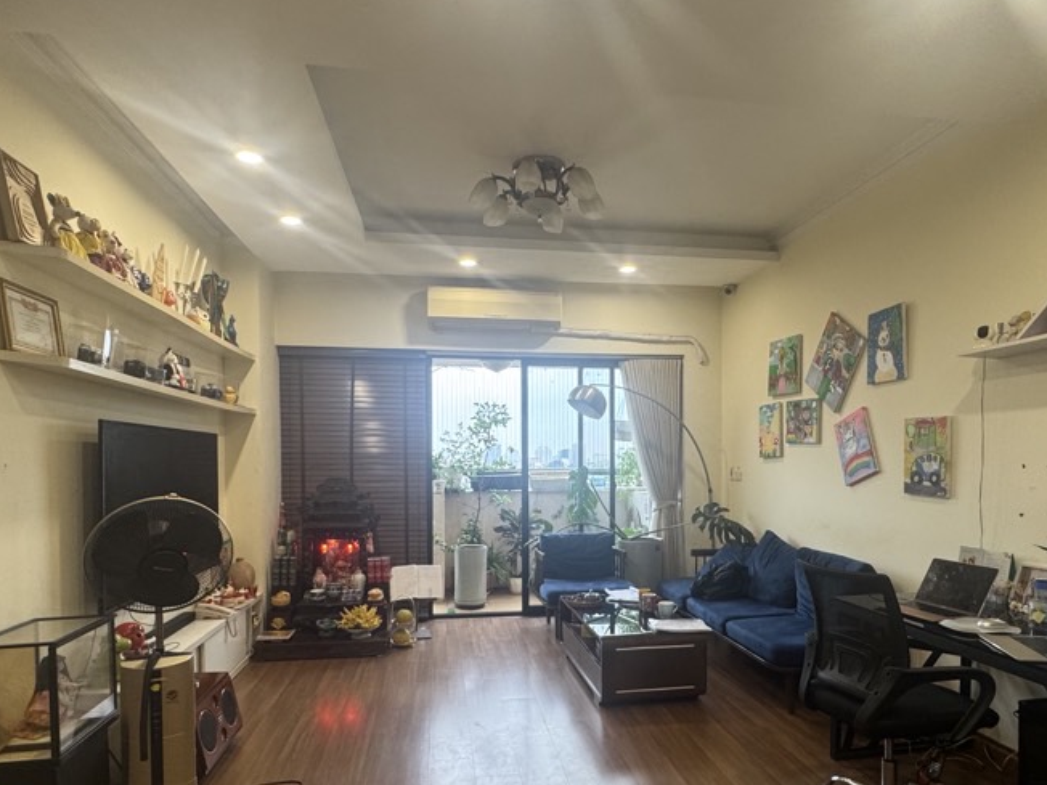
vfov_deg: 60.5
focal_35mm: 22
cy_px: 477
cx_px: 548
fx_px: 665
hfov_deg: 76.3
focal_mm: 2.22
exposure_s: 1/100
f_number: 2.2
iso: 160
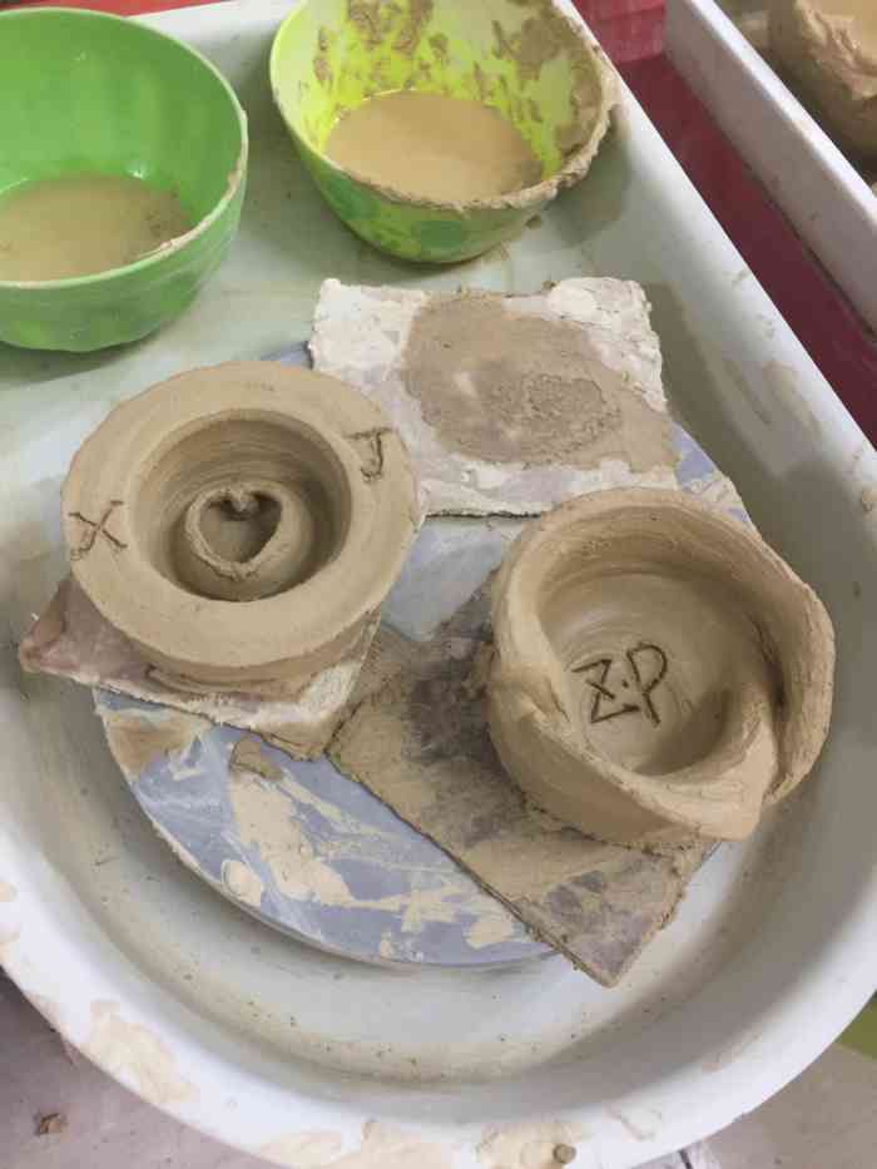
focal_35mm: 29
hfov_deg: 48.2
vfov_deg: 61.7
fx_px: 979
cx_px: 438
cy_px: 584
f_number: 2.2
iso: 160
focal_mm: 4.15
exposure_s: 1/17
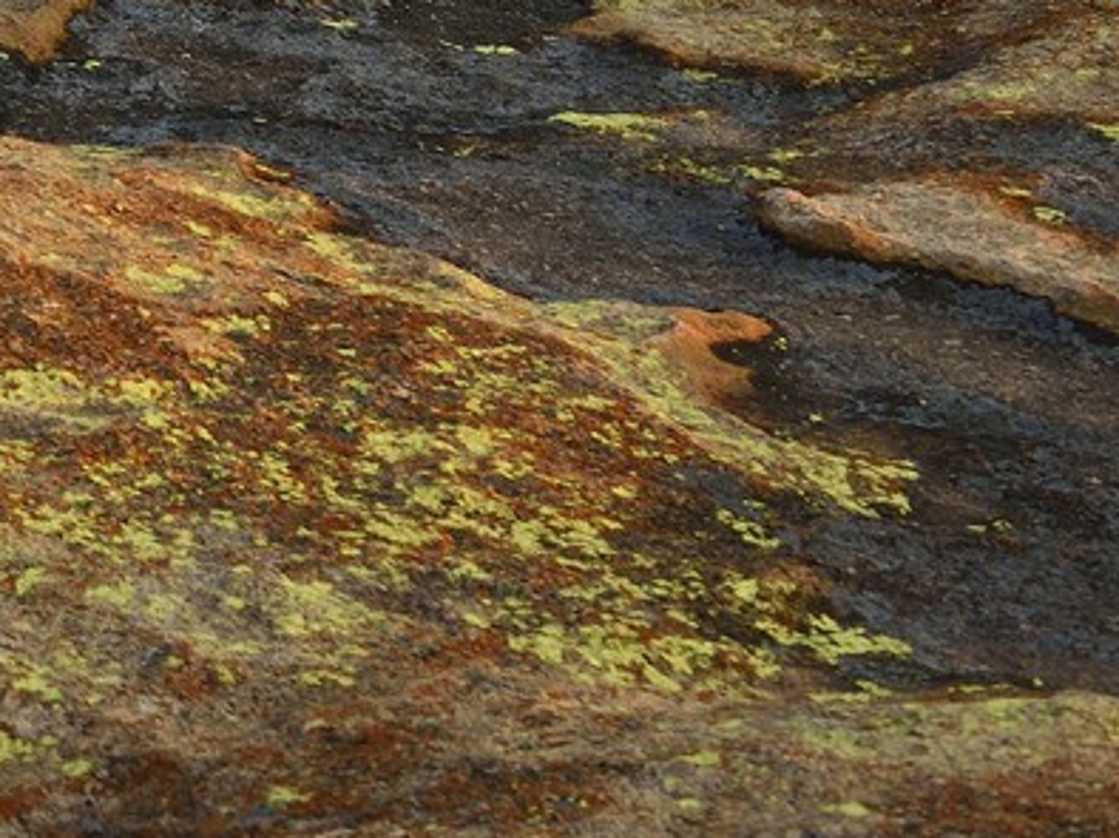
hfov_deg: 11.2
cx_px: -940
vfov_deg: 8.7
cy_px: -597
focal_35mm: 164
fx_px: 5298
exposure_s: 1/160
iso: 400
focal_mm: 42
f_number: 8
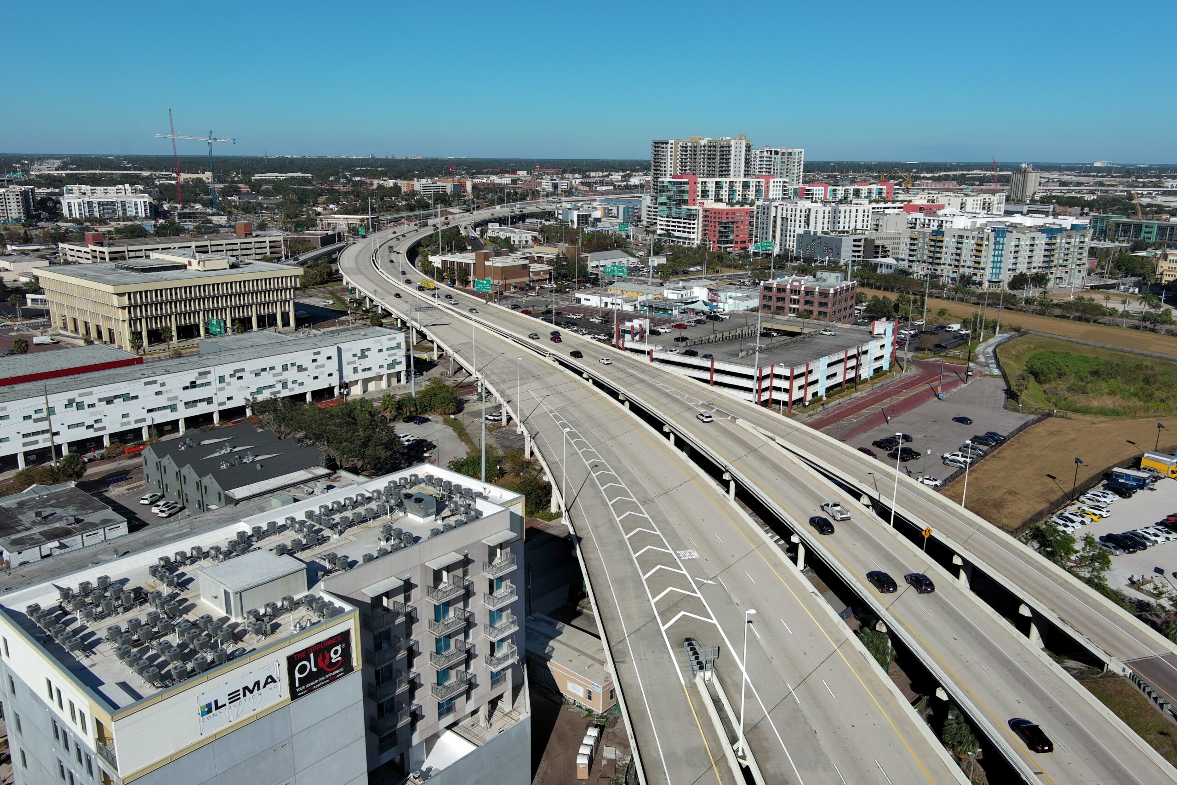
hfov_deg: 63.7
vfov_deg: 45.0
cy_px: 392
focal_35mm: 29
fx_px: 948
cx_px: 588
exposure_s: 1/2597
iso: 101
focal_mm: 10.57
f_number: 2.8
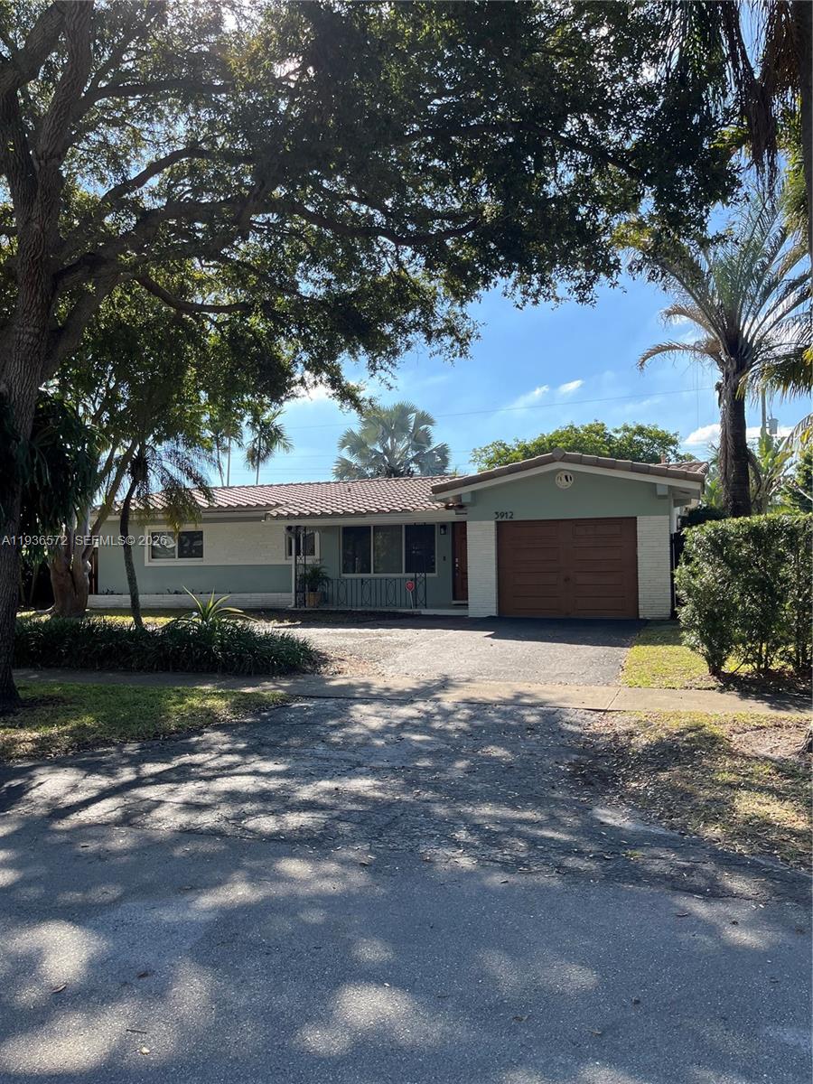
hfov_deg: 53.1
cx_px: 406
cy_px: 542
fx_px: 814
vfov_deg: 67.3
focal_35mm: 26
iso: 50
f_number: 1.6
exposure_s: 1/1355
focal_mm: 5.1
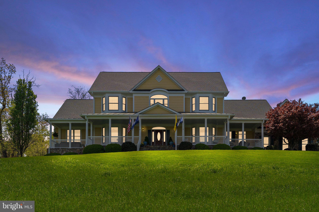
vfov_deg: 36.6
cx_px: 160
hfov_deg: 52.8
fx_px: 322
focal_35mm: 36
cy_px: 106
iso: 800
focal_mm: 36.3
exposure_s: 1/2000
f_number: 8
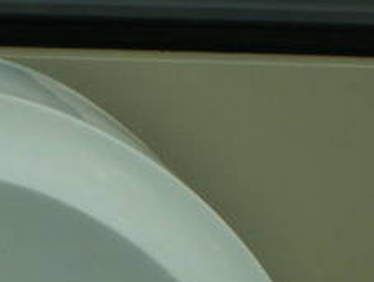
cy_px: 491
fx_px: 3896
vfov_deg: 4.1
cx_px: -110
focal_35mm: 360
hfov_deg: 5.5
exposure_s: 1/400
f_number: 8
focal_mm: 16.46
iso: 50
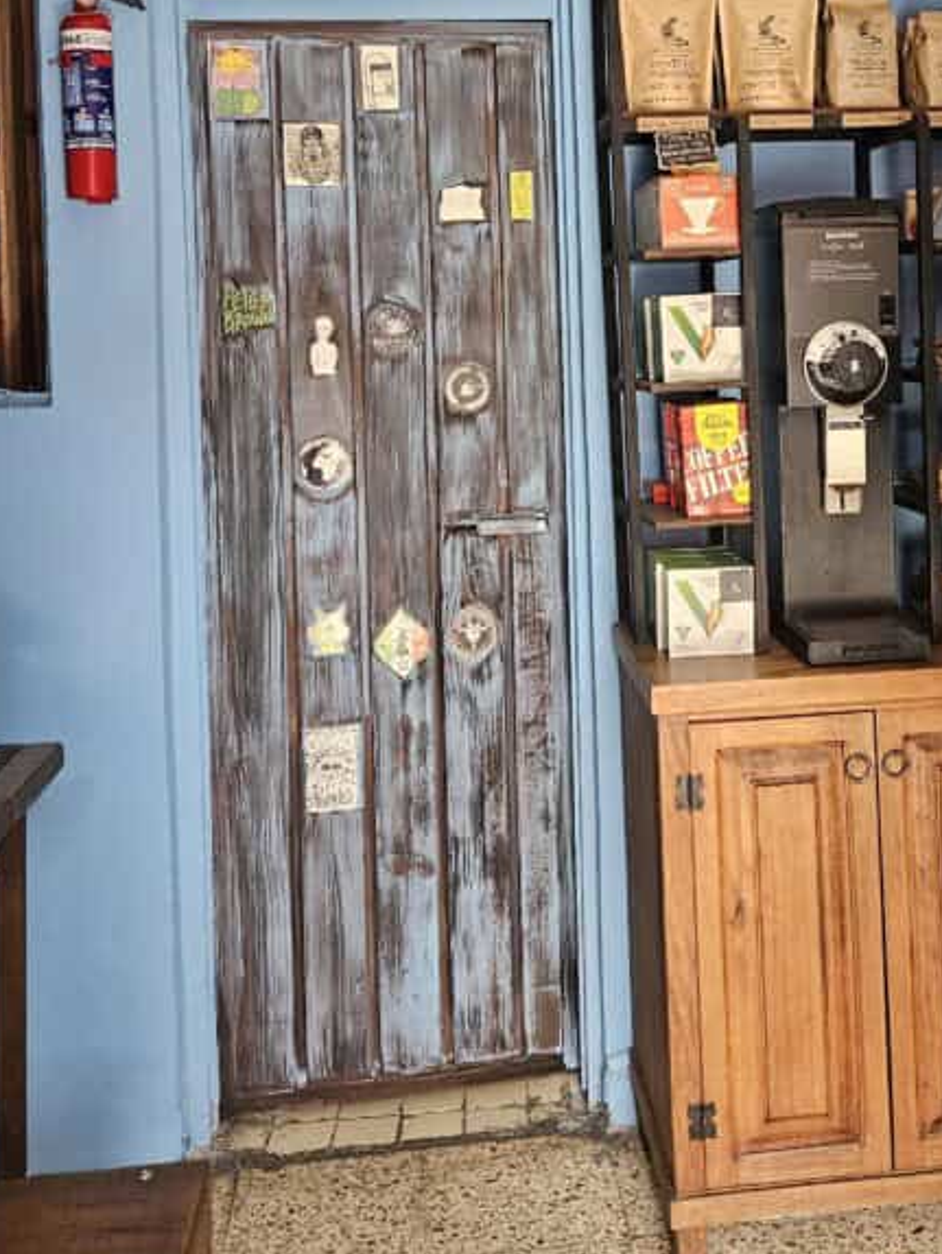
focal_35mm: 41
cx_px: 636
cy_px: 365
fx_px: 1487
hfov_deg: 34.8
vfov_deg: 44.7
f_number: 1.8
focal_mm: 5.4
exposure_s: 1/240
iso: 640
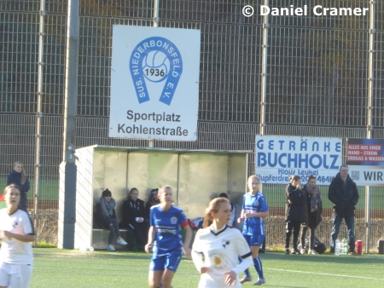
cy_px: 144
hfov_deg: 6.2
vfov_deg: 4.6
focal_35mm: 322
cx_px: 192
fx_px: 3574
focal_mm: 57.7
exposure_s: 1/80
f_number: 5.9
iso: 125
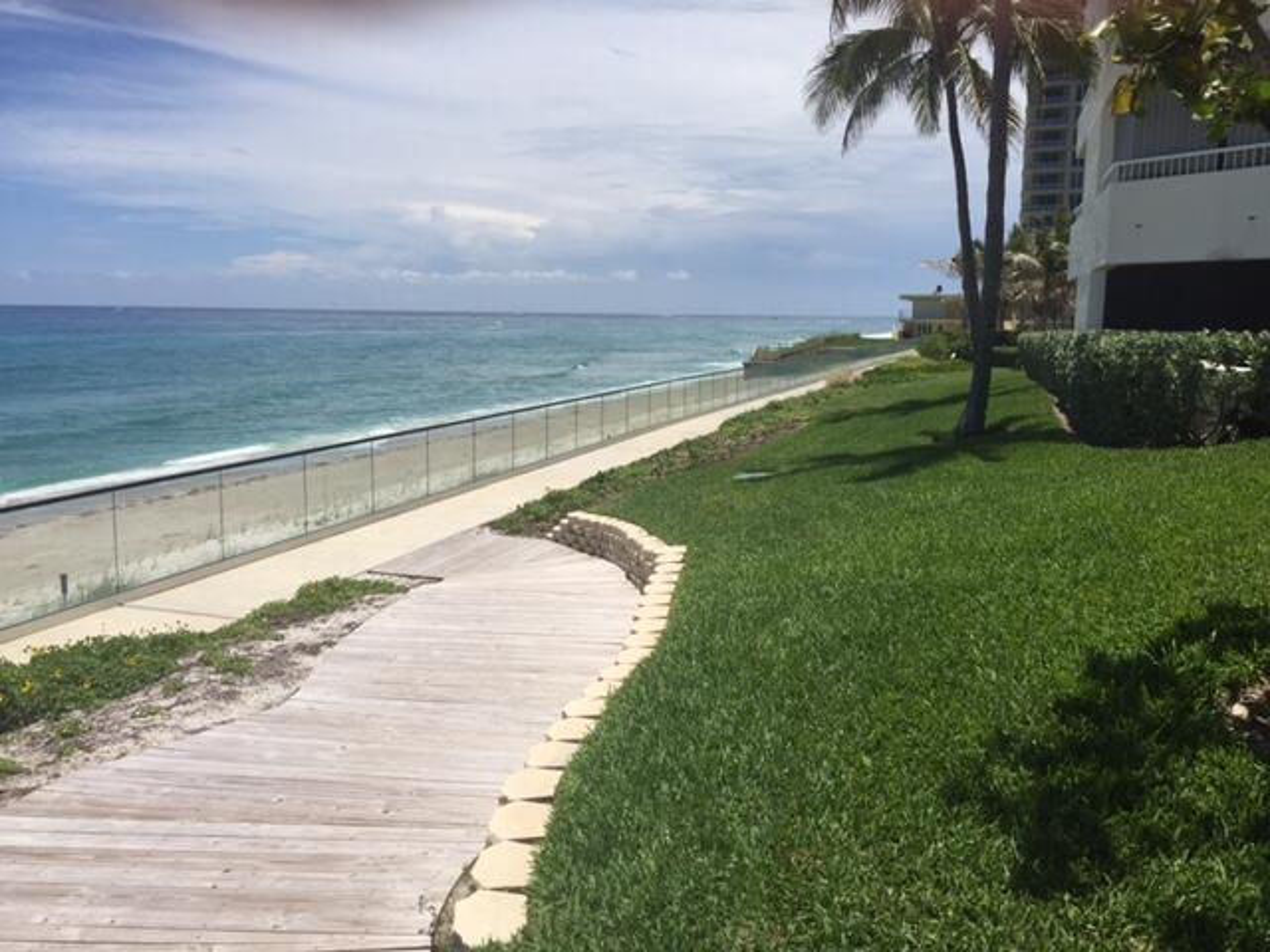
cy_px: 476
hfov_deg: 61.7
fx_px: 1064
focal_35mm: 29
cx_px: 635
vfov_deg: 48.2
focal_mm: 4.15
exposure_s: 1/3597
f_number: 2.2
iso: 32
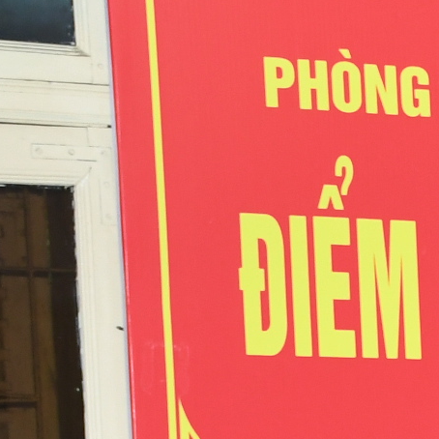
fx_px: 3817
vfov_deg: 6.4
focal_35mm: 266
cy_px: 786
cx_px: 1164
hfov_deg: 6.2
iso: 800
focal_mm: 34
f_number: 4.2
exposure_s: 1/200
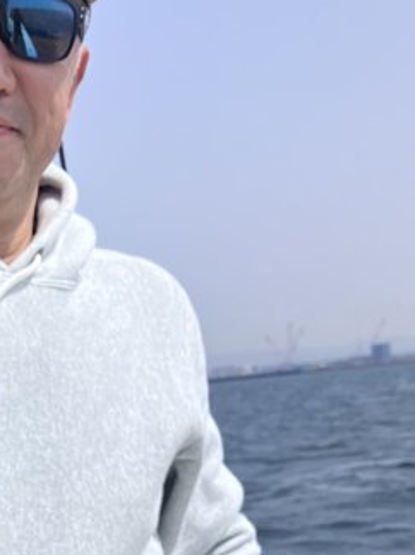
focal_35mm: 74
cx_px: -70
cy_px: 570
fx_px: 1184
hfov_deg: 18.9
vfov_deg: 24.9
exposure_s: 1/2024
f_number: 1.8
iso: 32
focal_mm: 3.99
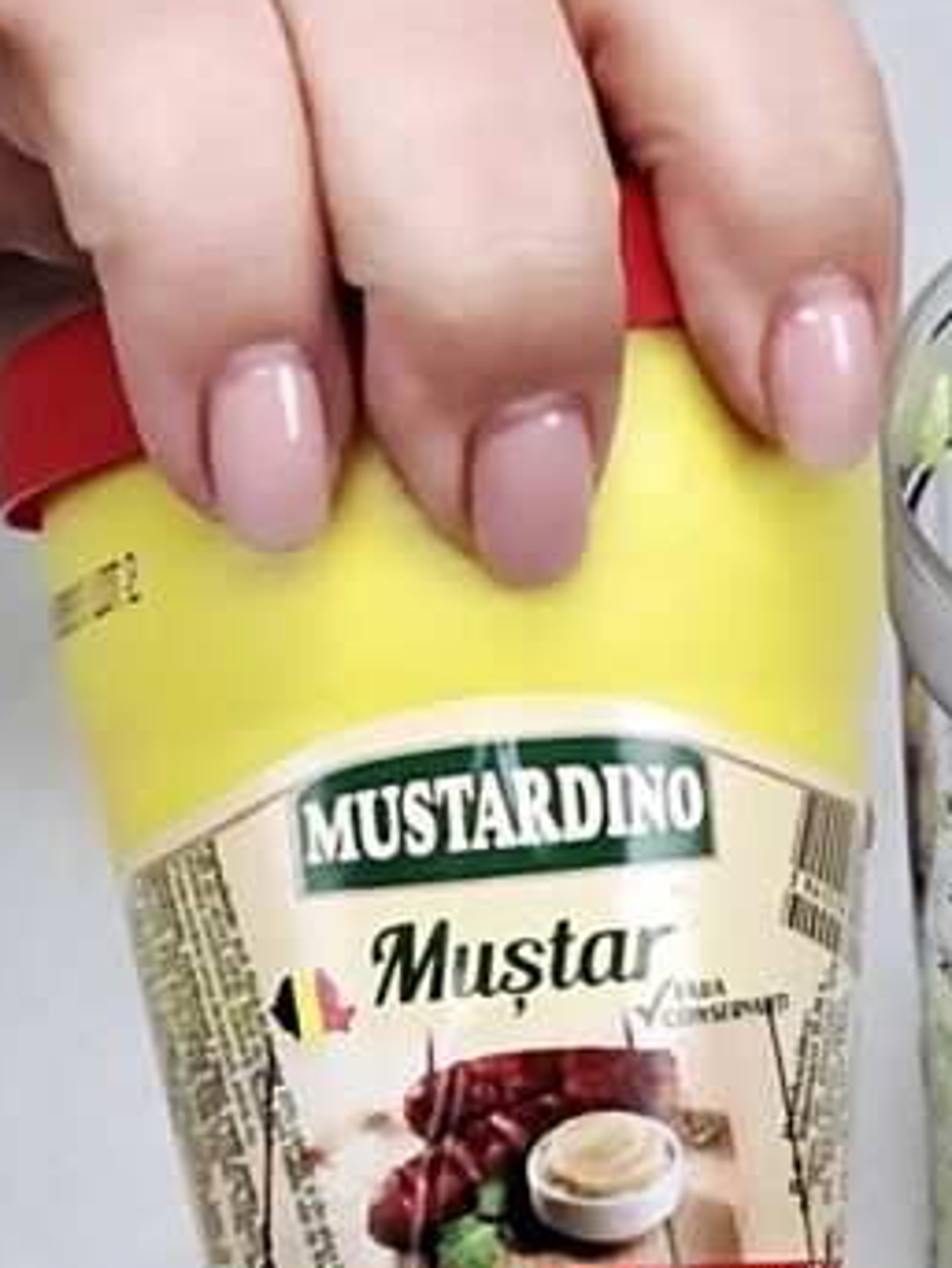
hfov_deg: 6.5
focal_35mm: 229
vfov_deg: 8.6
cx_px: 752
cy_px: 695
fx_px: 8387
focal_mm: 5.25
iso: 176
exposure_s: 1/50
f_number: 1.75
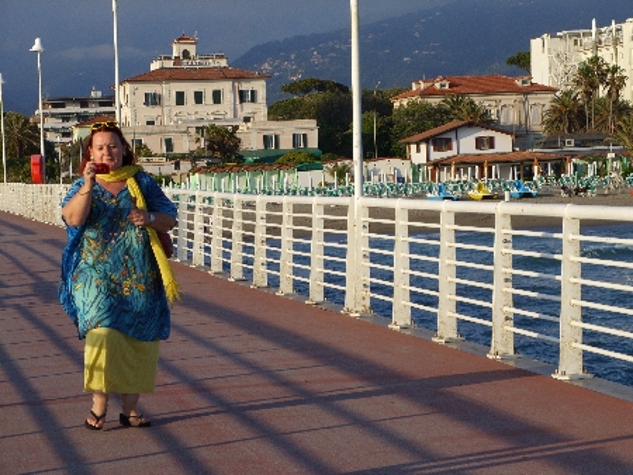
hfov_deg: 17.4
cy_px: 238
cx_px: 316
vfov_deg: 13.1
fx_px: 2067
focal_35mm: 113
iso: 50
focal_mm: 23.31
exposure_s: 1/272
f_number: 7.2
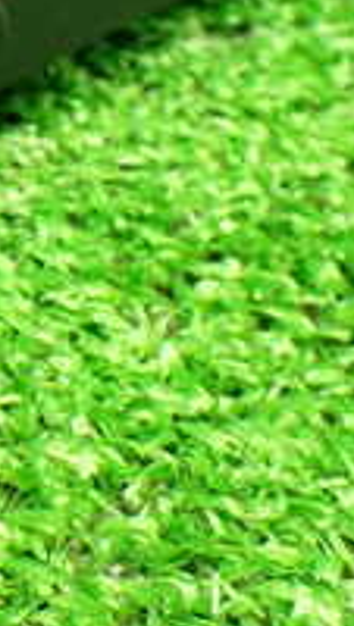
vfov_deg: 21.4
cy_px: 91
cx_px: -345
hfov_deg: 11.3
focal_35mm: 98
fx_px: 1630
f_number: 2.3
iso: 800
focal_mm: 5.4
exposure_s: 1/80
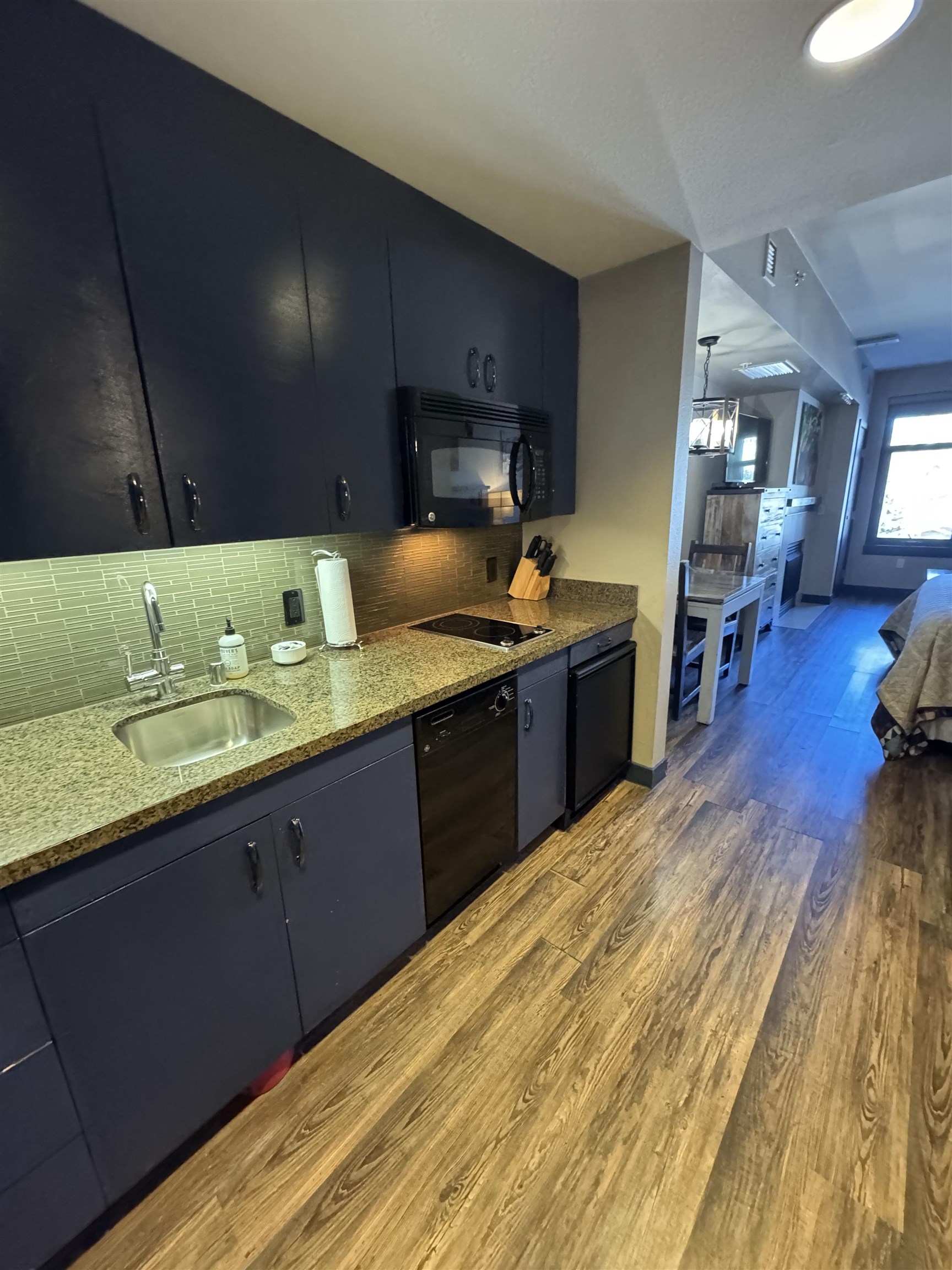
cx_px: 476
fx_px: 513
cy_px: 635
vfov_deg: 102.1
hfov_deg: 85.7
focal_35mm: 14
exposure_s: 1/60
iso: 1250
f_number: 2.2
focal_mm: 2.22
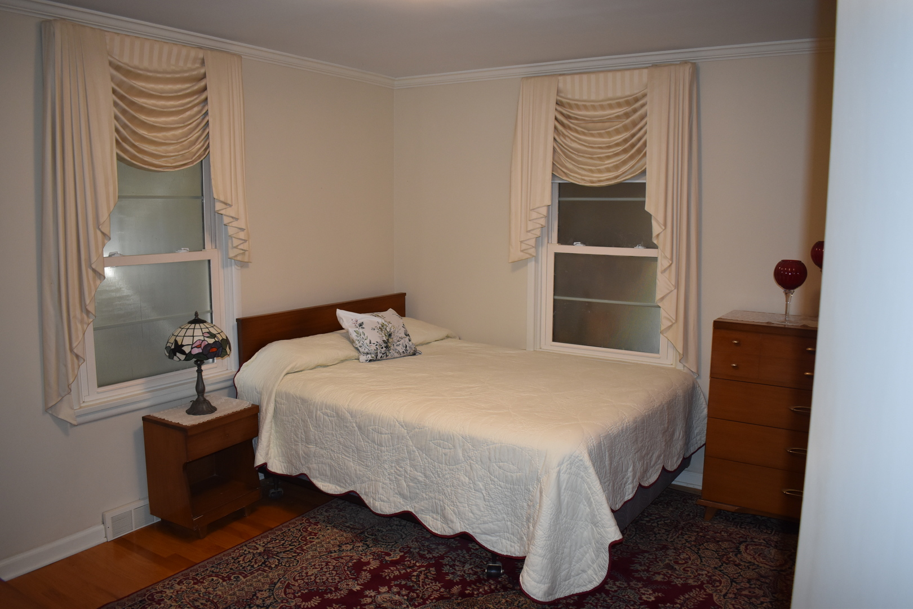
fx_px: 685
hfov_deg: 67.4
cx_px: 456
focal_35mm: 27
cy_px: 304
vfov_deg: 47.9
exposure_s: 1/60
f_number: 3.5
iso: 800
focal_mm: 18
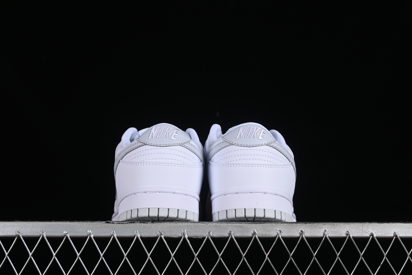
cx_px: 206
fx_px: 858
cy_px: 138
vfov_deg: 18.2
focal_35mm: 75
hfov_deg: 27.0
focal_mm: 50
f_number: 8
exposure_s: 1/100
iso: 160
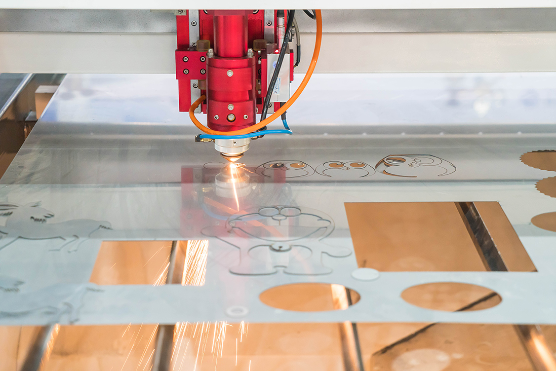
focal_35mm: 70
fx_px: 1081
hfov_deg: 28.8
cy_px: 186
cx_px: 278
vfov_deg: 19.5
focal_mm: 70
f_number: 5.6
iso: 3200
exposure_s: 1/40
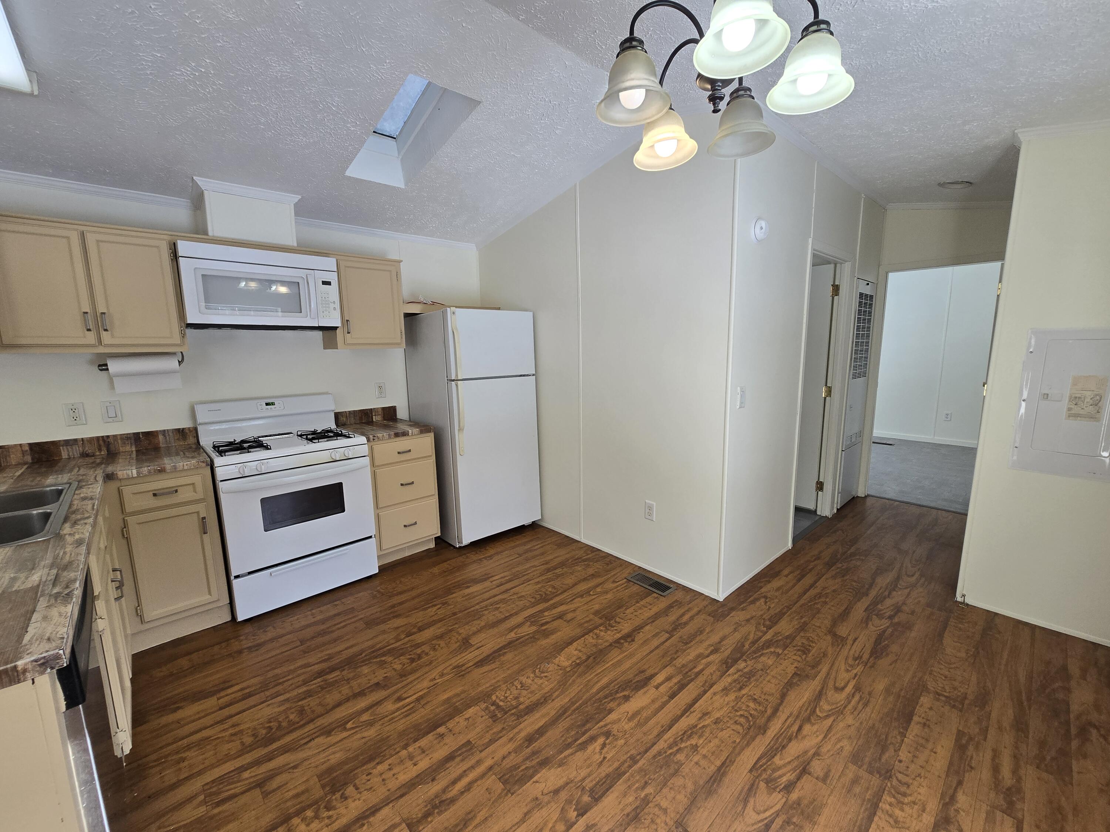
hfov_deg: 106.2
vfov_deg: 89.9
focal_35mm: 13
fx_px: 417
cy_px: 416
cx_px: 555
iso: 64
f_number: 2.2
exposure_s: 1/120
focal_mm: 2.2
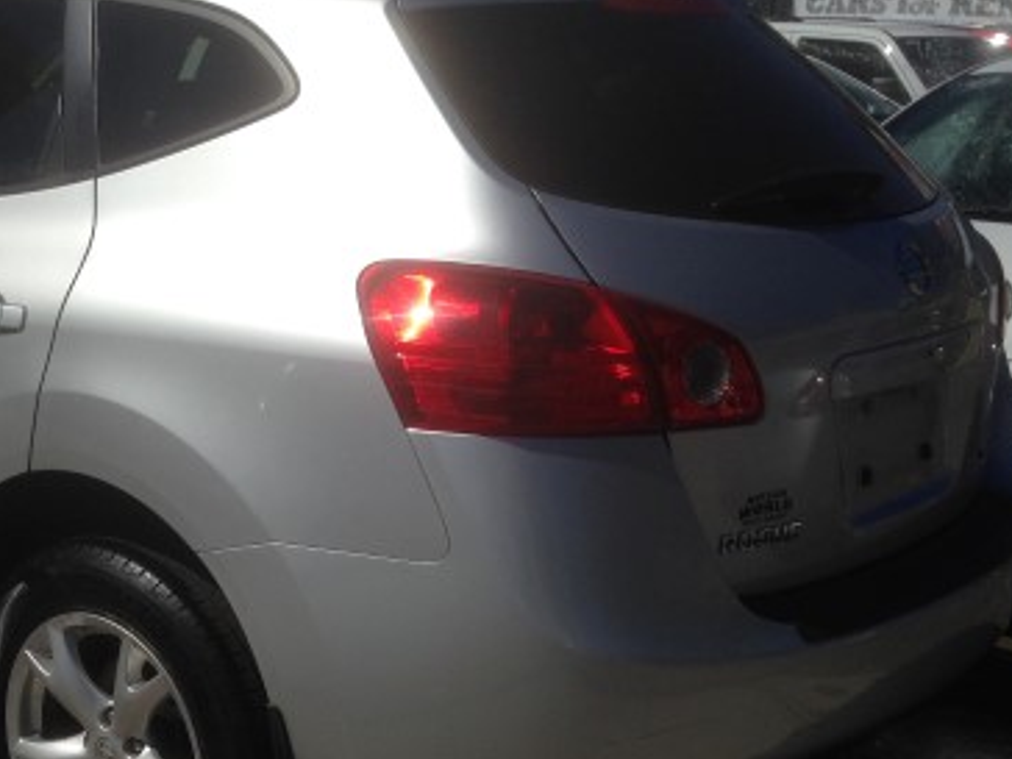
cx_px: 209
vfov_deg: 25.2
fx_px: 1696
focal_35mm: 58
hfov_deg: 32.4
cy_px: 470
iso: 50
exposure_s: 1/4184
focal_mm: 4.12
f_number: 2.4
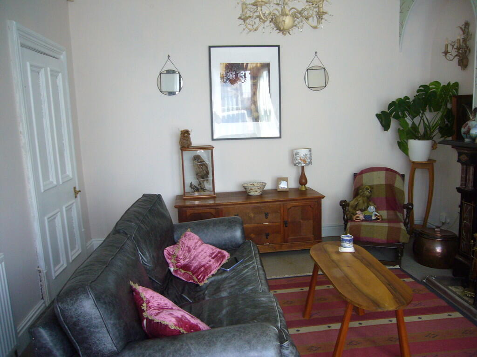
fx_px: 386
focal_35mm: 28
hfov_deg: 63.4
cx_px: 238
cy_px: 178
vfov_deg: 49.7
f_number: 2.8
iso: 125
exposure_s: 1/30
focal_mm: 4.6
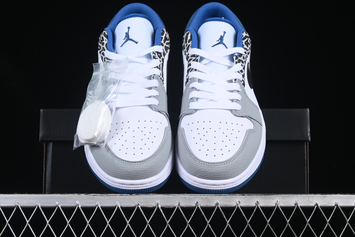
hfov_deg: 26.6
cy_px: 119
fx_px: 749
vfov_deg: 18.0
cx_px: 177
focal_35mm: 76
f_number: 7.1
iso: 160
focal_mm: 50
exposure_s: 1/80
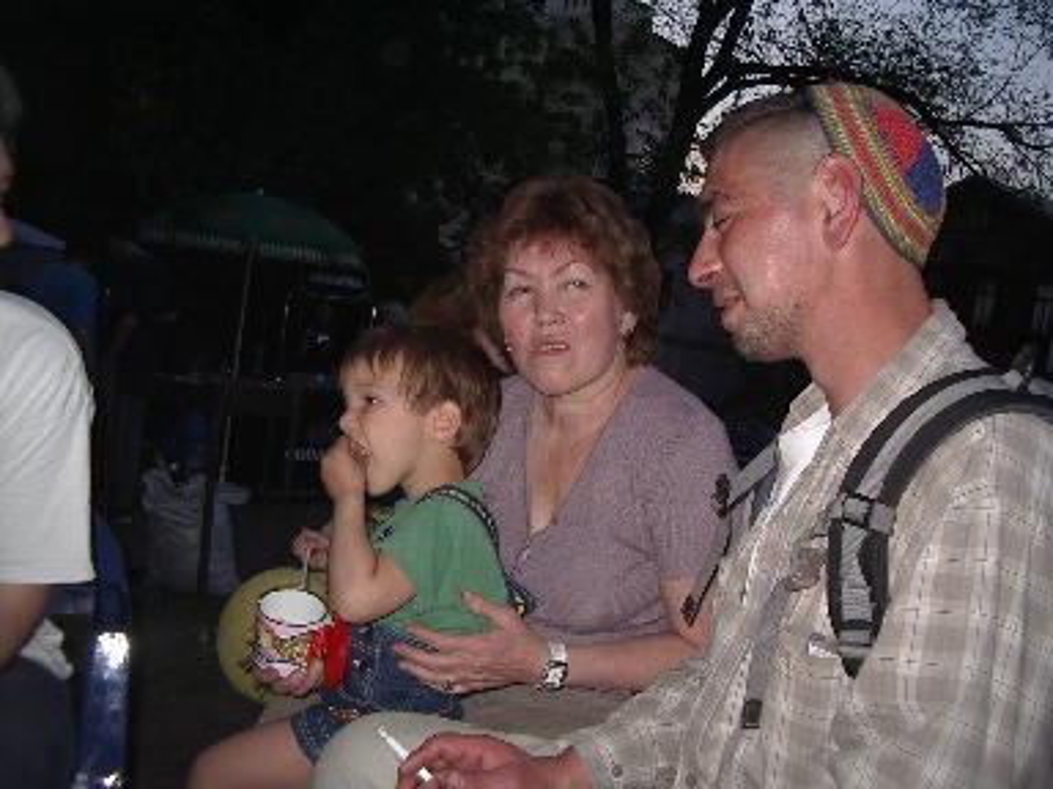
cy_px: 394
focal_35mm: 38
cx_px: 526
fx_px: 1156
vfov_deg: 37.7
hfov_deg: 49.0
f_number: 2.6
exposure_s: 1/60
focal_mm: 5.8
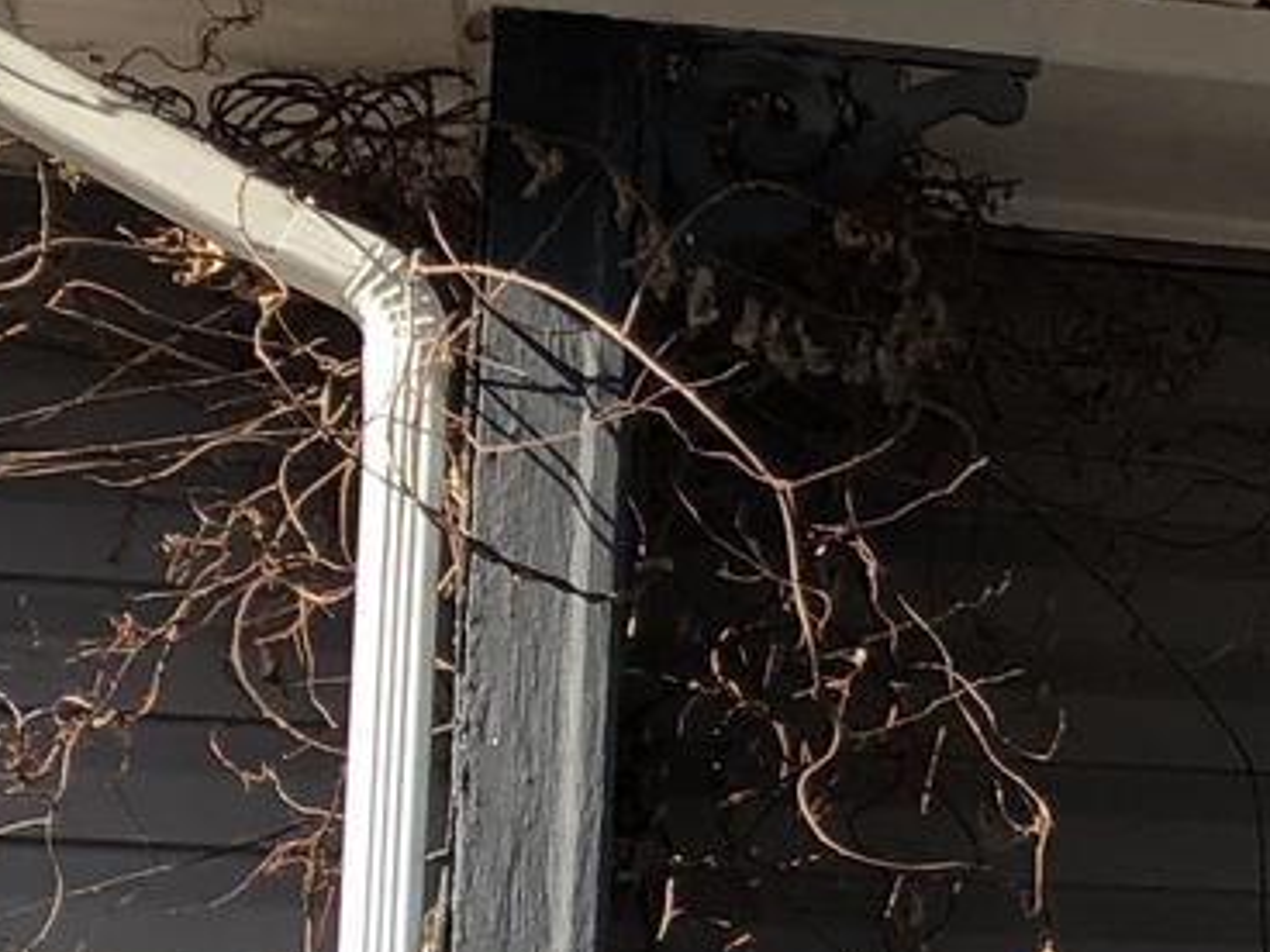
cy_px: 1114
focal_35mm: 156
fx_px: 5723
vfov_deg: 9.4
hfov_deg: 10.9
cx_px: 2937
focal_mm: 3.99
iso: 20
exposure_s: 1/727
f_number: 1.8
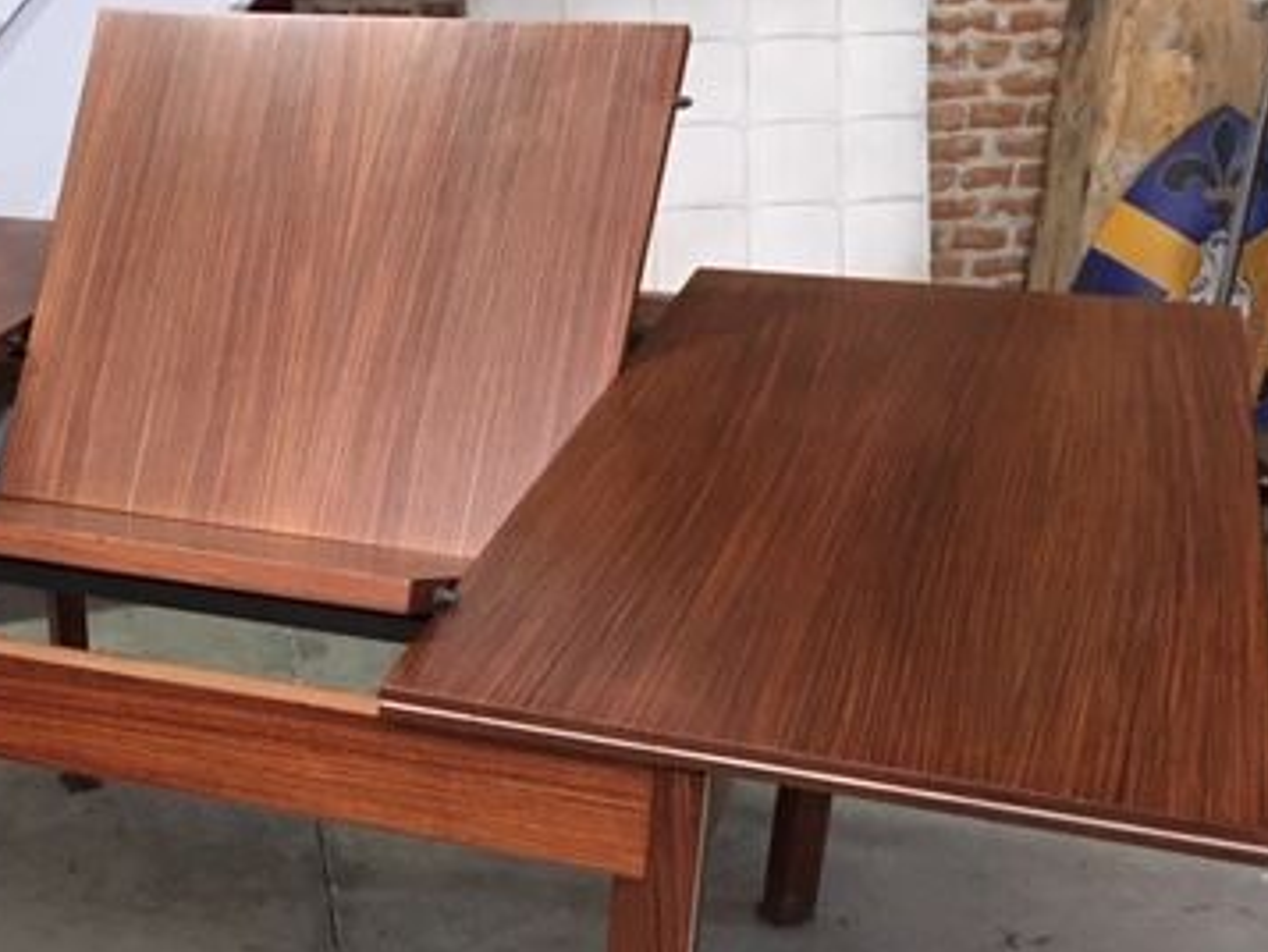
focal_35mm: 52
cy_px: 789
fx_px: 1905
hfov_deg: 35.5
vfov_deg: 27.4
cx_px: 234
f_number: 2.2
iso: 125
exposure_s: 1/8
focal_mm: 4.15
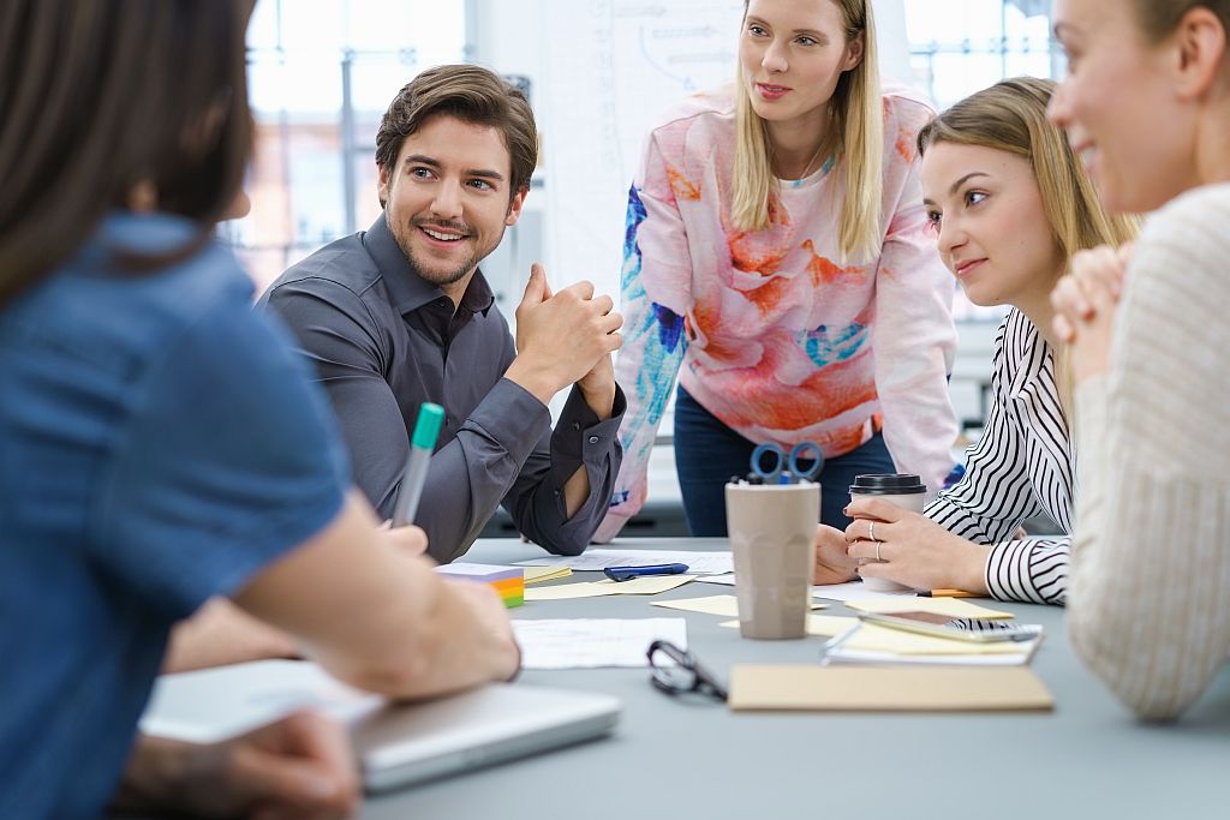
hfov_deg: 36.2
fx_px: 1879
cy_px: 410
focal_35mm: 55
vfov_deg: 24.6
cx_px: 615
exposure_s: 1/160
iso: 100
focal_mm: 55
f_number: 2.8
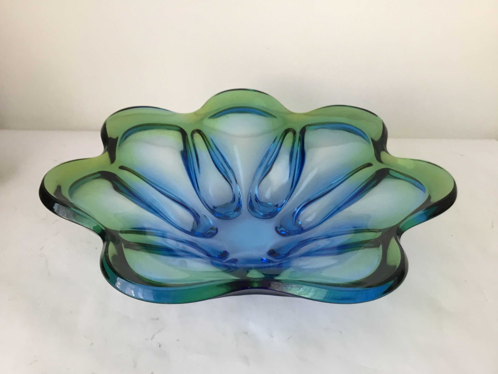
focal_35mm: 31
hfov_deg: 58.4
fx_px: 446
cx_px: 249
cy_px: 187
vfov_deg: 45.4
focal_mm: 3.3
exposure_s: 1/33
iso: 32
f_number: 2.4
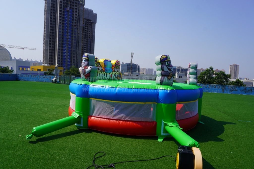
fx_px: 169
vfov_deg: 53.1
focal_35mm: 24
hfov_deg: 73.7
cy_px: 84
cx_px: 127
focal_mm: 16
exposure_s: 1/200
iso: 100
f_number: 10
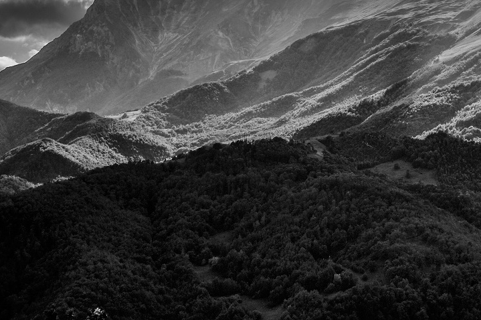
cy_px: 79
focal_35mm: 89
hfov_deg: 22.5
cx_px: 410
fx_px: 1188
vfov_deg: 15.3
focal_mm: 40
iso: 200
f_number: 7.1
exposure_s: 1/1600
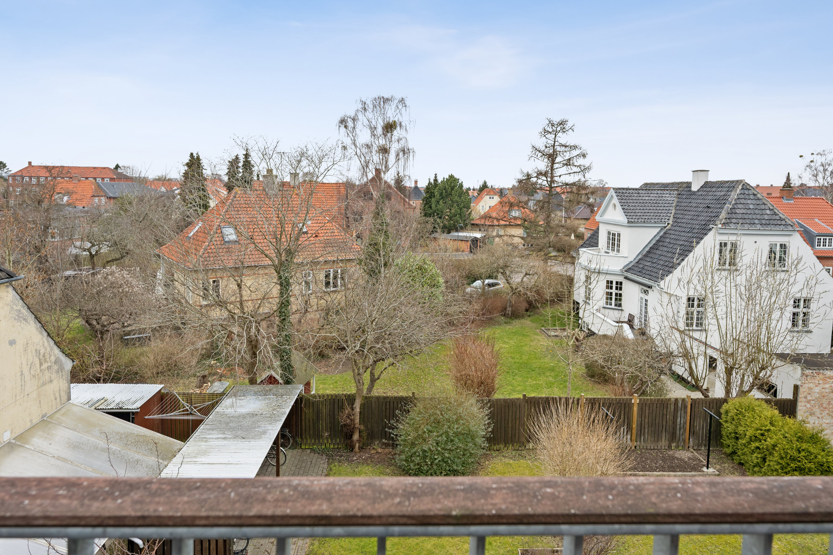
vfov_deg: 58.1
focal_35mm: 22
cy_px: 259
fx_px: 499
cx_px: 406
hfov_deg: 79.6
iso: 400
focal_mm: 18.5
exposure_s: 1/160
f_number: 6.3
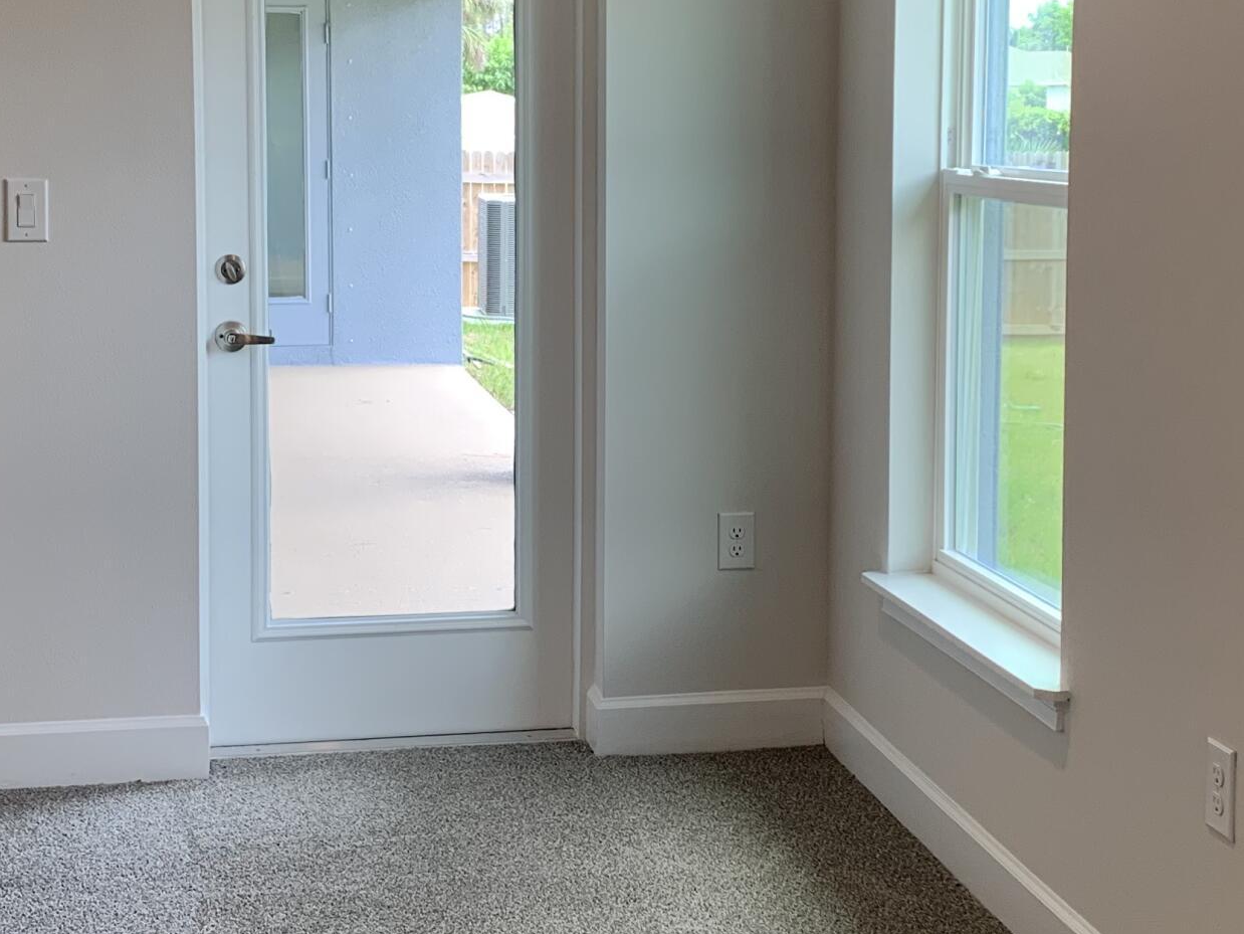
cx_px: 566
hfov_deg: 30.7
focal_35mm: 63
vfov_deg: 23.2
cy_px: 324
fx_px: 2264
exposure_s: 1/120
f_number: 1.8
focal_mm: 4.25
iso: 64
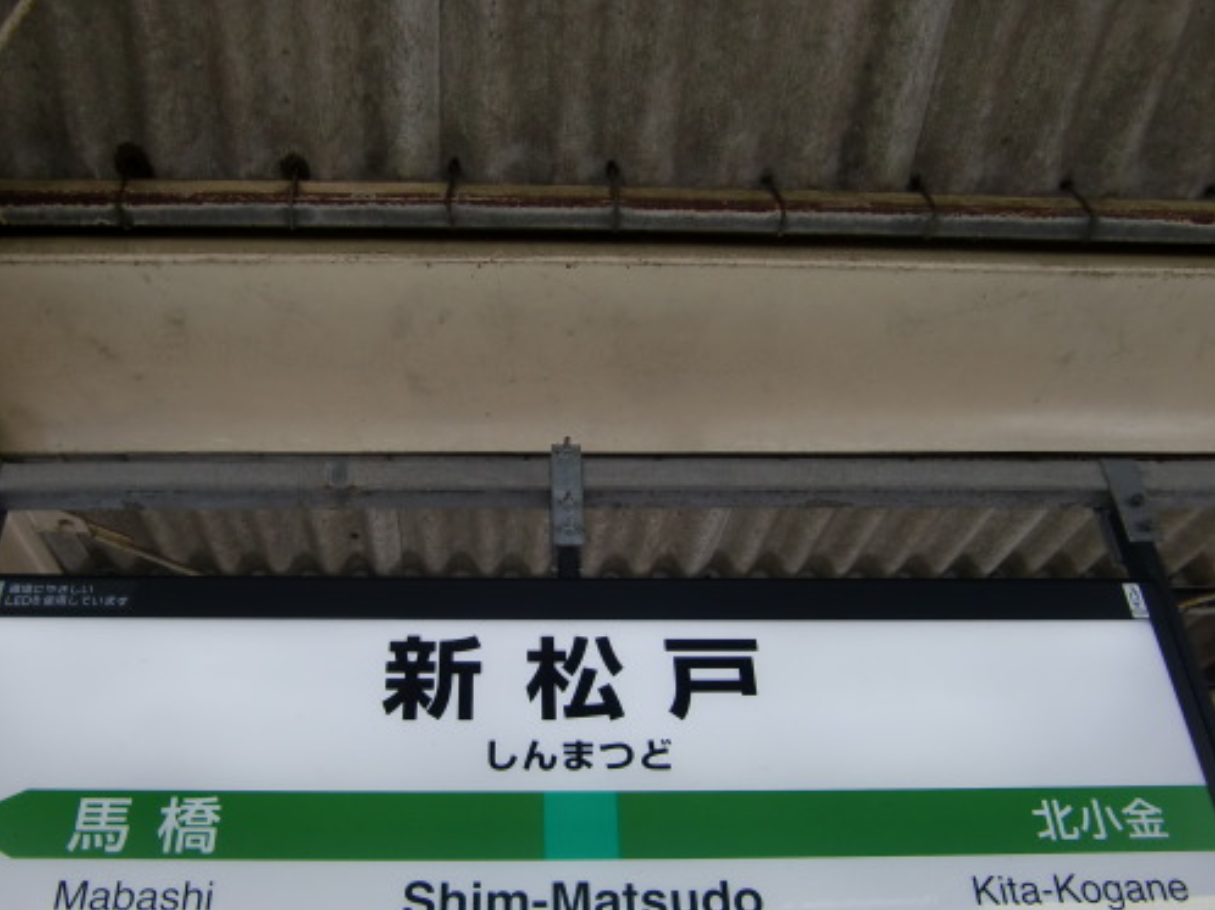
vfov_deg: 39.4
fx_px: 1263
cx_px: 564
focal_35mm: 36
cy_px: 559
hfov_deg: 51.3
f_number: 2.6
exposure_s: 1/125
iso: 64
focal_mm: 4.9
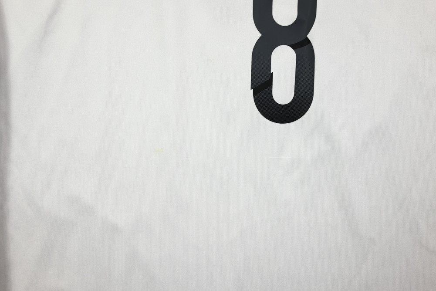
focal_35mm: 34
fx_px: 406
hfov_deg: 56.5
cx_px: 218
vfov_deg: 39.4
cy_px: 146
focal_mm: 33.5
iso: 200
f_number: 5
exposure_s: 1/125
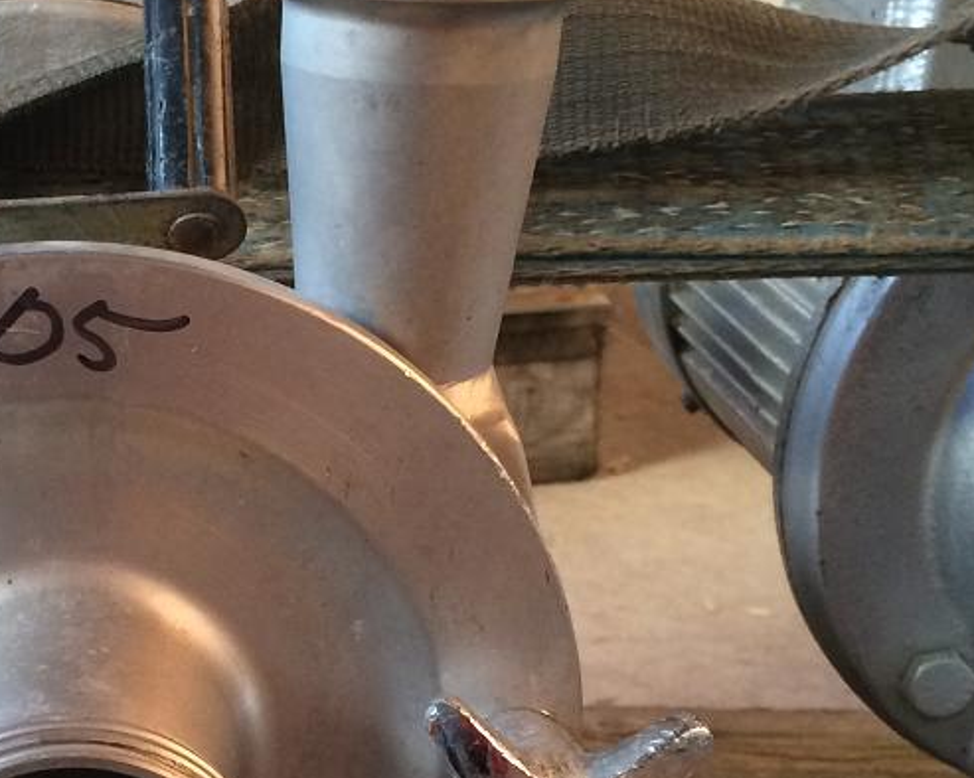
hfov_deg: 24.8
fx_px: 2161
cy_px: 660
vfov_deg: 20.1
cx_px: 132
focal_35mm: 75
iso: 125
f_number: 2.2
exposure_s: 1/30
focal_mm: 4.15
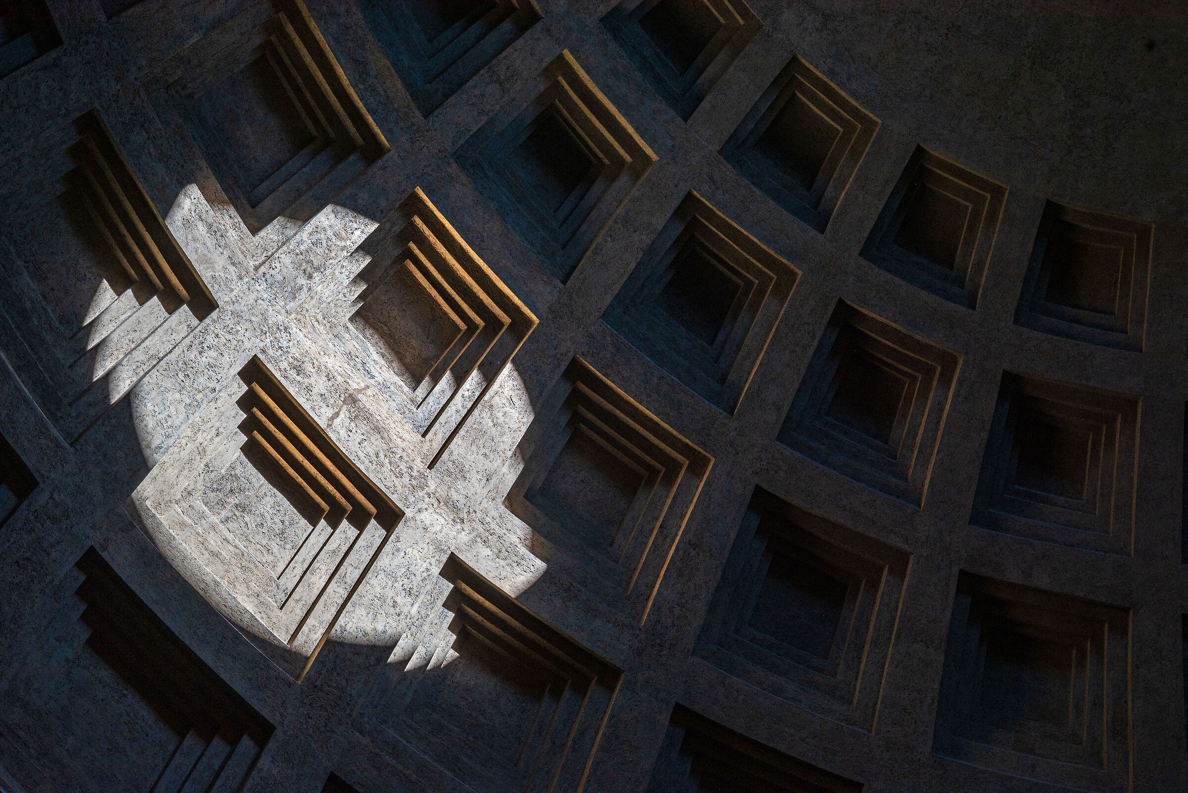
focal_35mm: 61
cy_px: 396
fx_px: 2014
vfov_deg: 22.3
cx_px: 594
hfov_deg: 32.9
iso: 450
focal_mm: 61
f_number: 11
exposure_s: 1/200
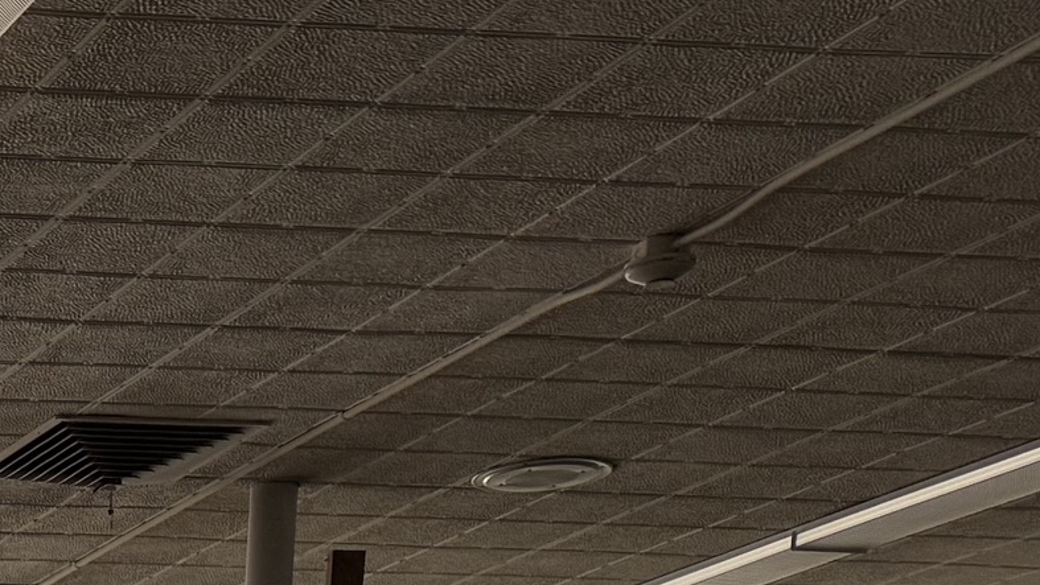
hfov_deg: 16.6
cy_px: 1507
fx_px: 2813
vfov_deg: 10.0
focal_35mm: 102
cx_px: -959
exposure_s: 1/1361
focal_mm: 6.76
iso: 100
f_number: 1.78
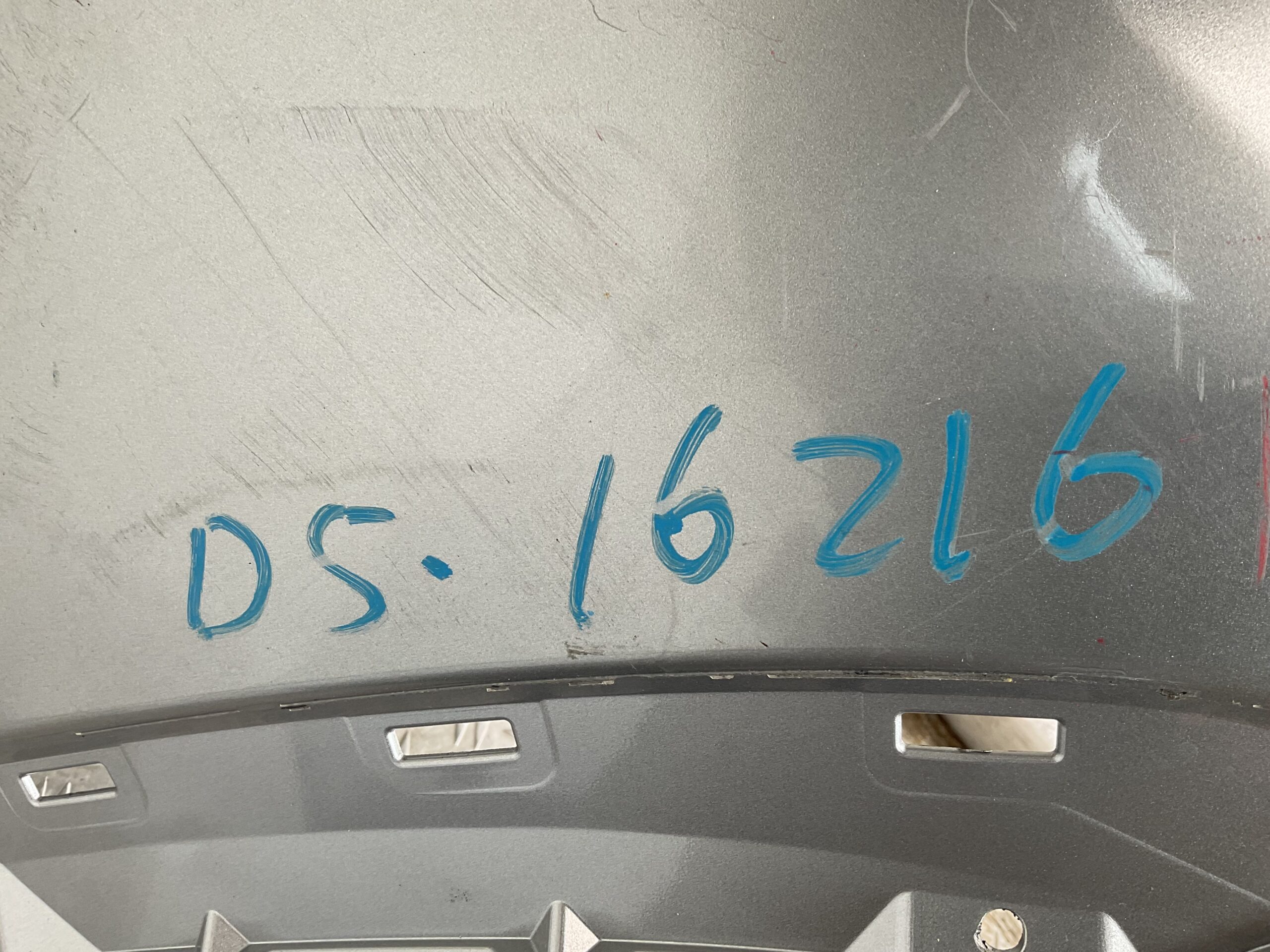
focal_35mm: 29
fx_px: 1064
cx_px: 635
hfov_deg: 61.7
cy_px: 476
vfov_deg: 48.2
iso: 40
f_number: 1.8
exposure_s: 1/50
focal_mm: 3
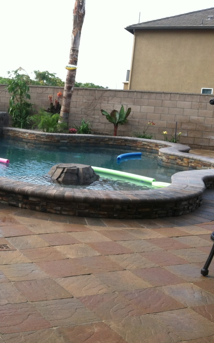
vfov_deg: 40.3
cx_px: -2
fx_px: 467
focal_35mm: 50
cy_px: 172
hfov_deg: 24.6
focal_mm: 3.85
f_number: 2.8
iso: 80
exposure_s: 1/280
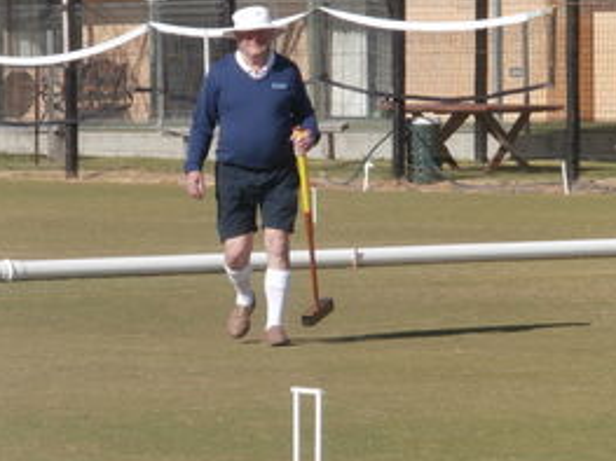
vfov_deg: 4.3
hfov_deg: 5.7
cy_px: 200
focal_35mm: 347
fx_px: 6172
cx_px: 286
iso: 100
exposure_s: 1/500
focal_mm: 42
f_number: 5.8
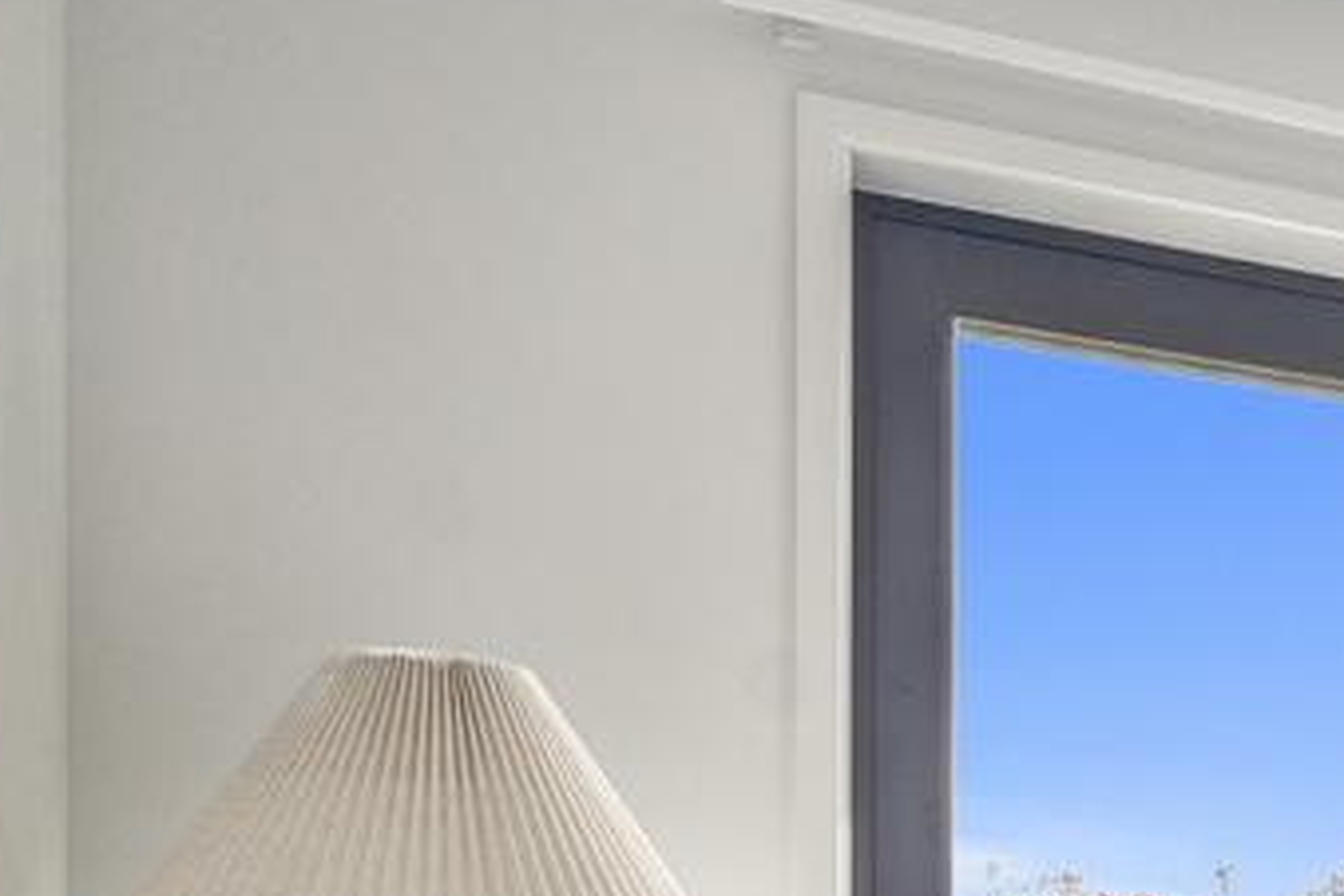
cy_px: 1164
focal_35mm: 66
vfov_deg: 19.1
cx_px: 2478
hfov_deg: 20.5
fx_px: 2464
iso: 160
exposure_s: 1/15
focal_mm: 14
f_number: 7.1
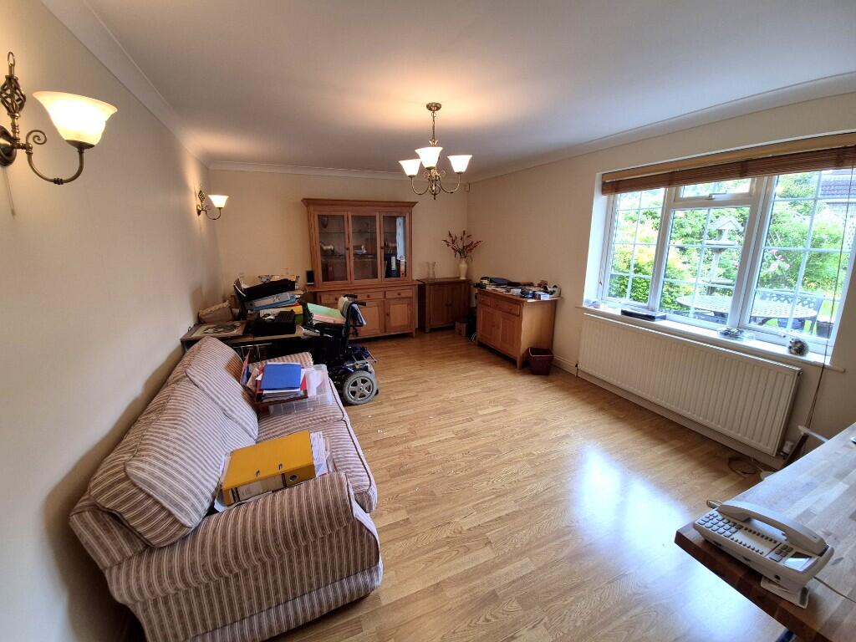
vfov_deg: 89.9
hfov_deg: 106.2
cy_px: 321
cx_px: 428
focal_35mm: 13
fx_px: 321
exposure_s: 1/50
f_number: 2.2
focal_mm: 1.74
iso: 100
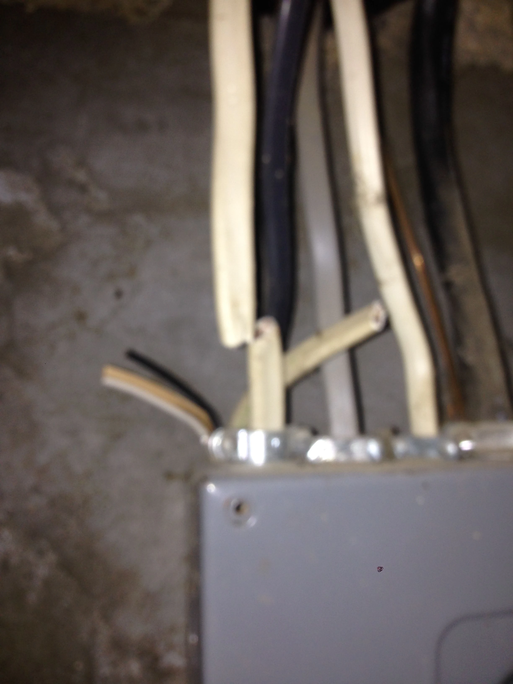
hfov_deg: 42.9
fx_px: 652
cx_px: 256
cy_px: 342
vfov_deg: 55.4
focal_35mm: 33
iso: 50
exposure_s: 1/35
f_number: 2.4
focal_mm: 4.12
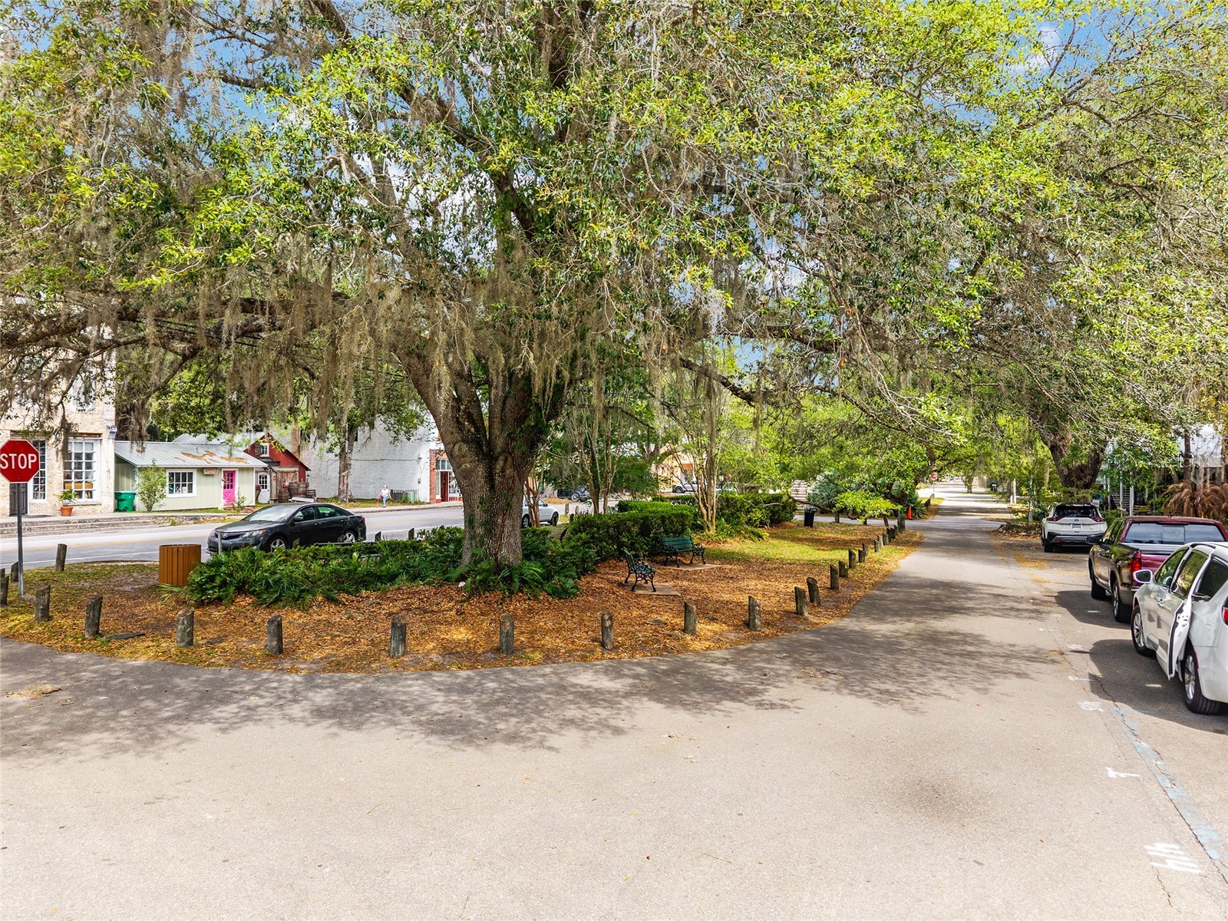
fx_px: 851
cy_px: 460
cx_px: 614
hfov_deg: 71.6
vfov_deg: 56.8
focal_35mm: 24
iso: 100
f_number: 1.8
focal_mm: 8.67
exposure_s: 1/730
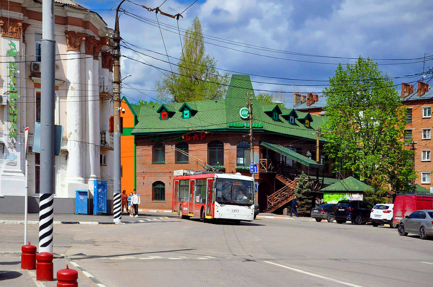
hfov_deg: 43.7
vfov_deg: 29.8
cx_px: 216
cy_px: 144
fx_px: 541
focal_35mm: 45
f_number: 9
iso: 200
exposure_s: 1/640
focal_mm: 30
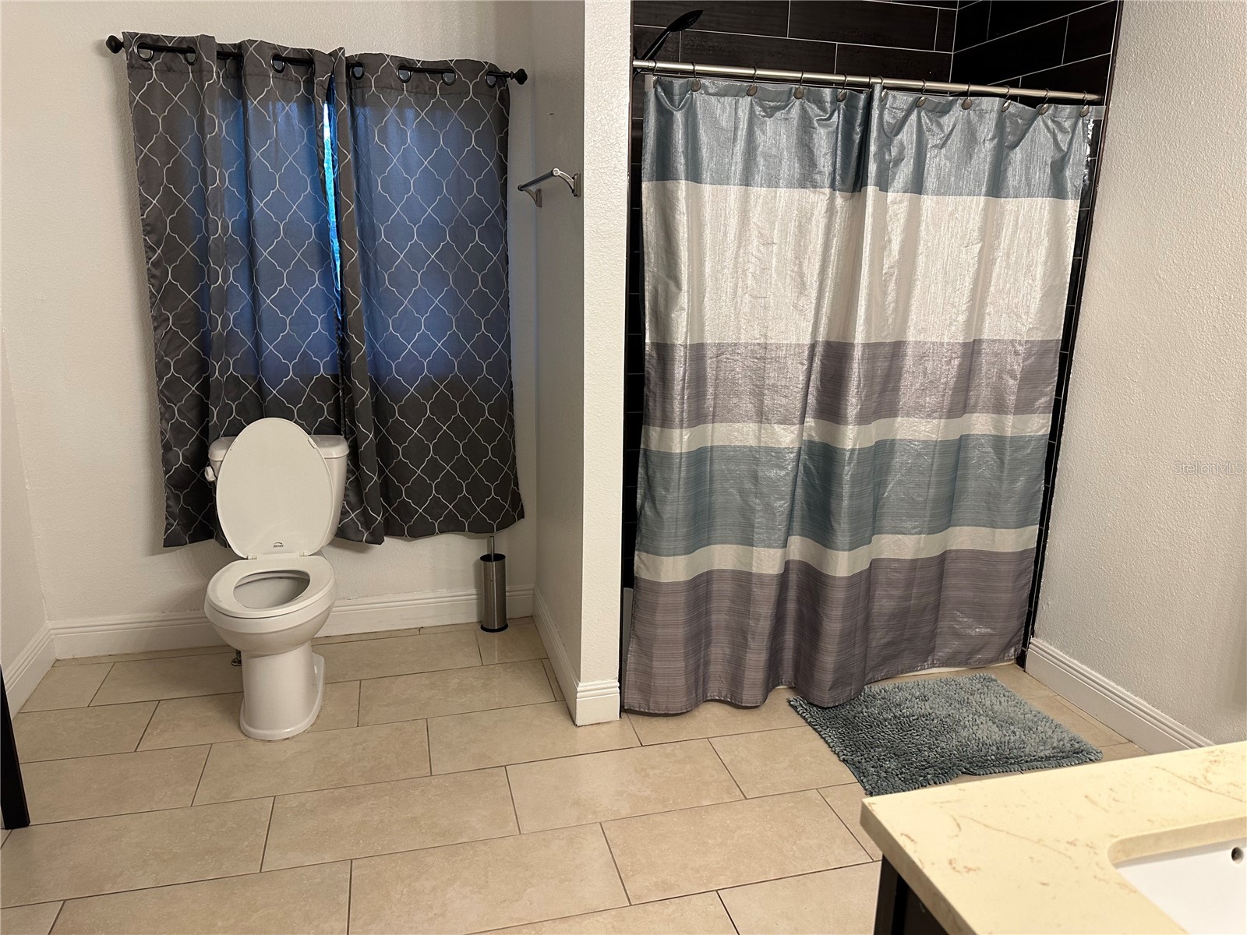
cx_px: 624
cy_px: 468
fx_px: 865
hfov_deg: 71.6
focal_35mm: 24
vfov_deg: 56.8
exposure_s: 1/60
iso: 125
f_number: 1.78
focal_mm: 6.86
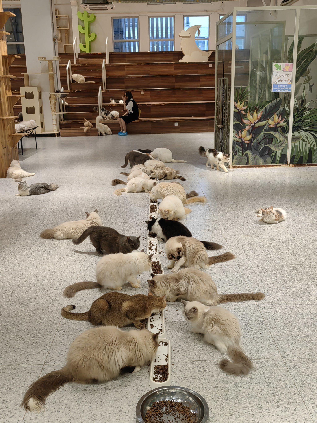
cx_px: 158
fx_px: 440
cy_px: 212
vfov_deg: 51.4
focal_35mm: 36
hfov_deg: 39.7
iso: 320
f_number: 1.8
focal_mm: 5.54
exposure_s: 1/100
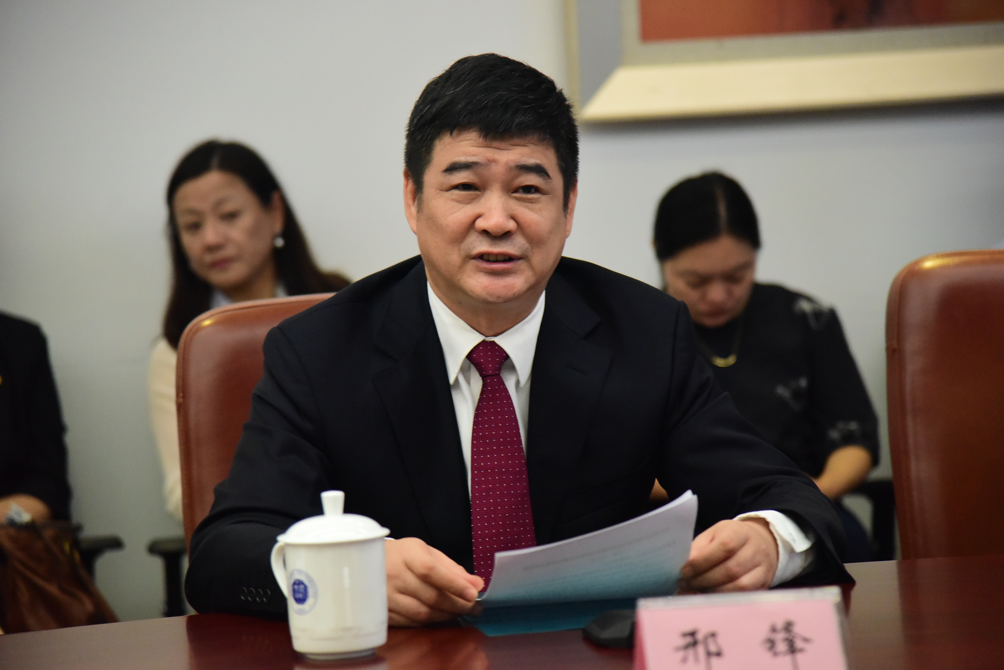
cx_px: 502
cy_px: 335
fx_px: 3348
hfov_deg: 17.1
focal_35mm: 120
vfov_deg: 11.4
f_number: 4
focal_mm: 120
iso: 5000
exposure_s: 1/250
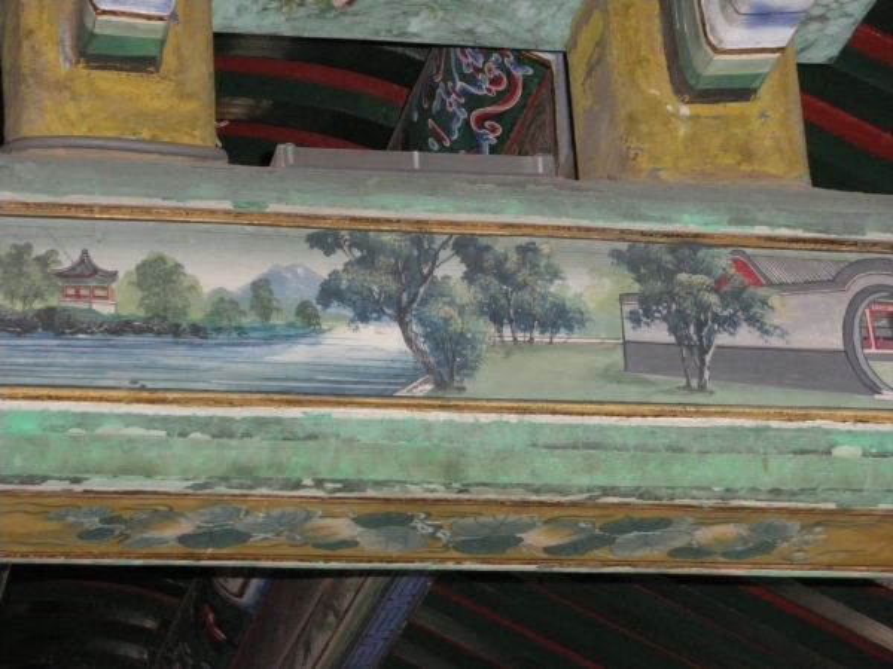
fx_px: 3096
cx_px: 446
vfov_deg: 12.3
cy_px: 334
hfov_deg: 16.4
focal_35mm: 120
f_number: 5.2
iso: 500
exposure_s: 1/125
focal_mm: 21.3
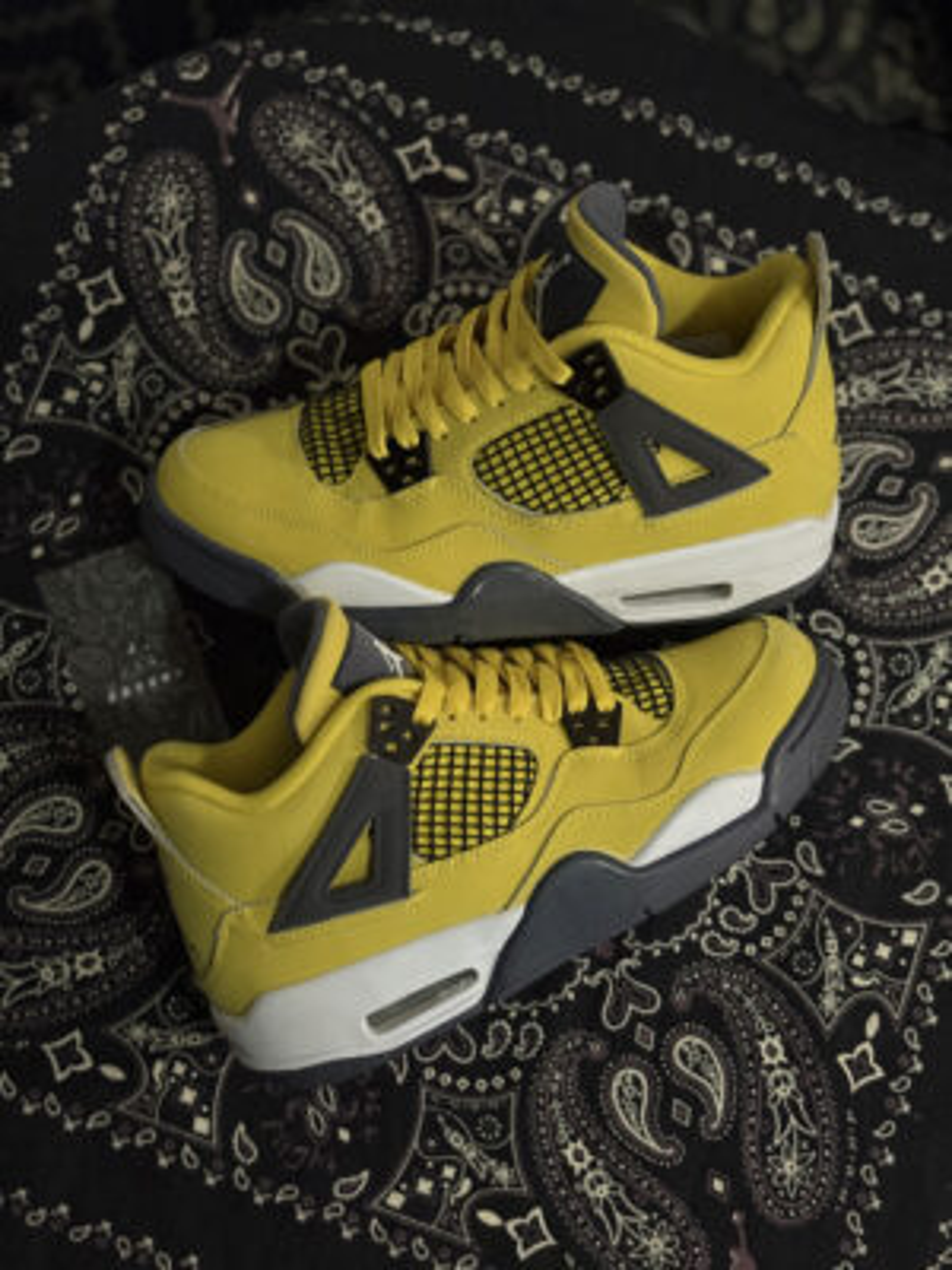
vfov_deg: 36.8
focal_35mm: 52
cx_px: 476
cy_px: 635
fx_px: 1907
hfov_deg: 28.0
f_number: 1.6
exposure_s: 1/30
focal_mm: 5.96
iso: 400
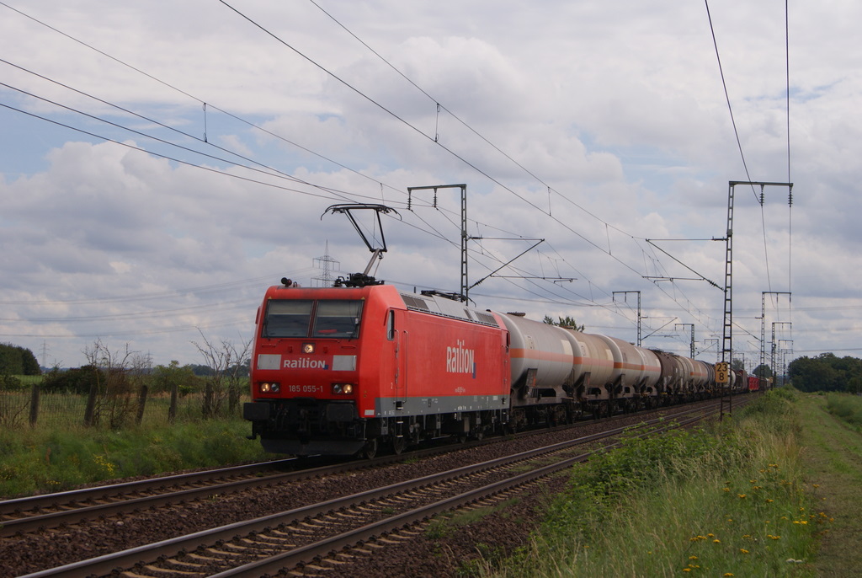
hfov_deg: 29.8
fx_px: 1619
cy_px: 289
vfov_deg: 20.2
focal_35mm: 68
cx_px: 431
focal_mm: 45
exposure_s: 1/1000
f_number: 10
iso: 200
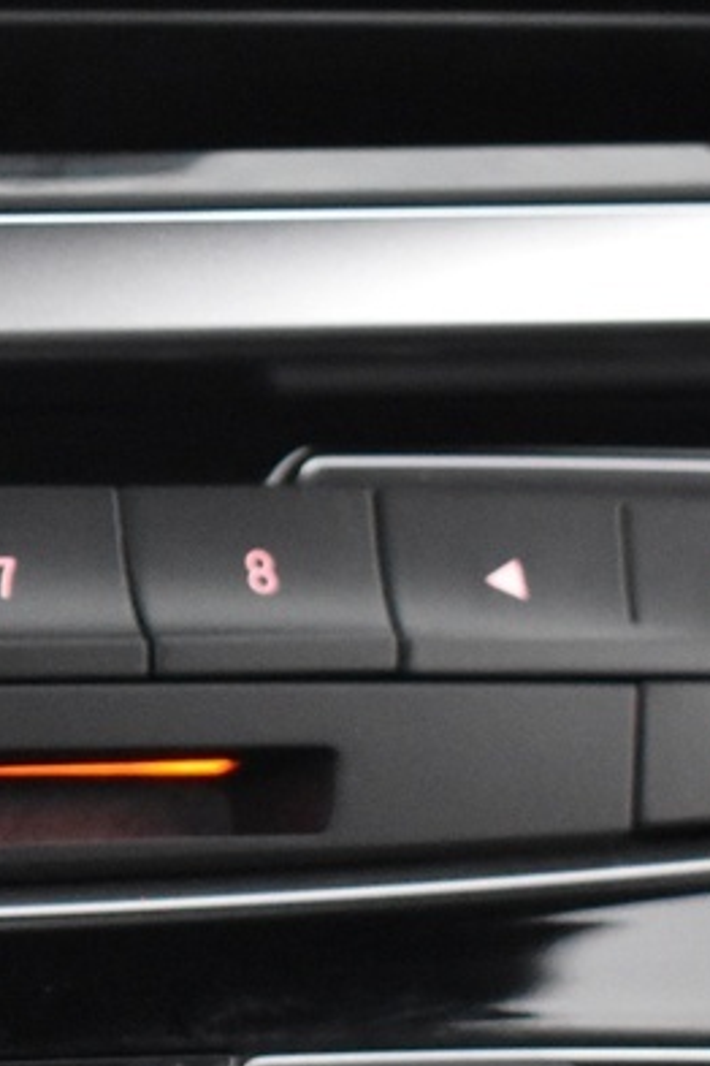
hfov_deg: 6.6
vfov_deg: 10.3
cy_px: 1009
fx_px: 5857
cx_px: -959
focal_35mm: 198
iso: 3200
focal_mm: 32
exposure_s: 1/15
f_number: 4.5
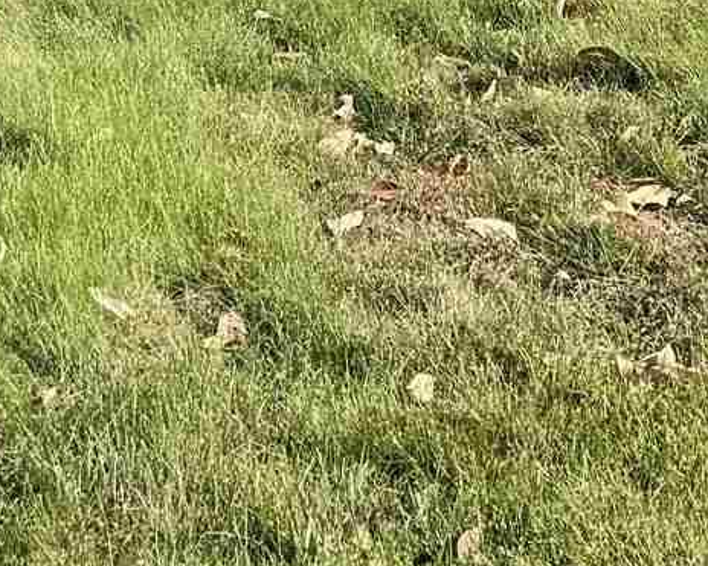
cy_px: -812
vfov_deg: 9.0
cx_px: 371
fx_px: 3247
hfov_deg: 12.4
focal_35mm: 155
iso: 80
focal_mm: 6.76
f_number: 1.78
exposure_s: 1/1311
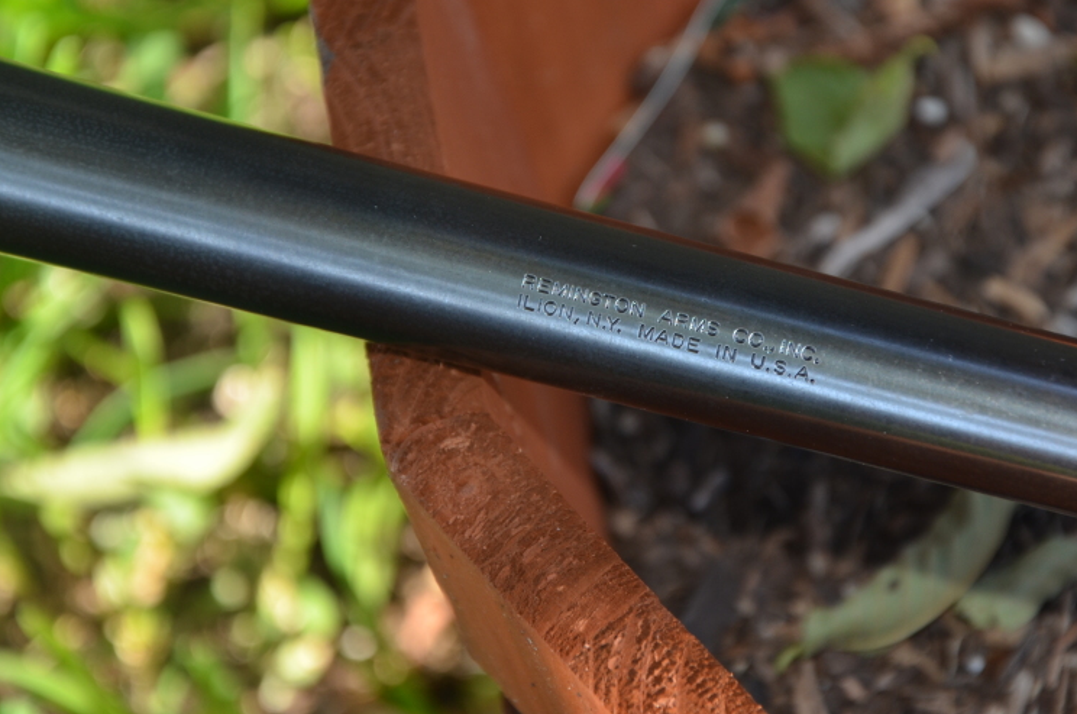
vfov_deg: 6.3
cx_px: 624
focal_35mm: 217
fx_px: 6470
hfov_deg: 9.5
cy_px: 284
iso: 200
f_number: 5.6
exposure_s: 1/125
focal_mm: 105
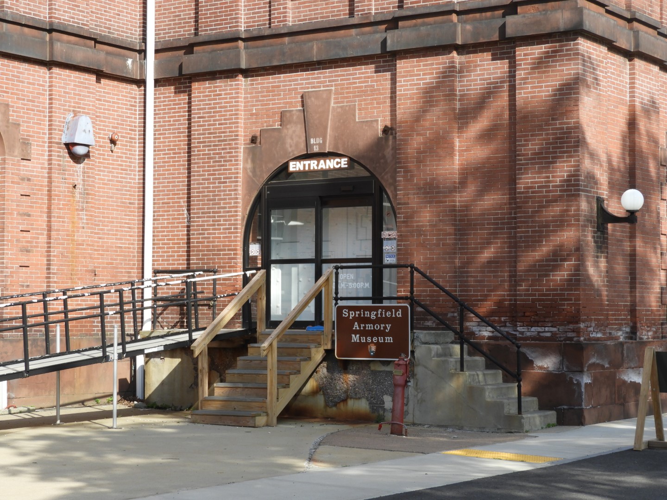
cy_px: 250
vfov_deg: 18.4
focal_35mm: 80
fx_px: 1541
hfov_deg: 24.4
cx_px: 334
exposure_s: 1/400
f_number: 4.5
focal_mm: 14.3
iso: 100
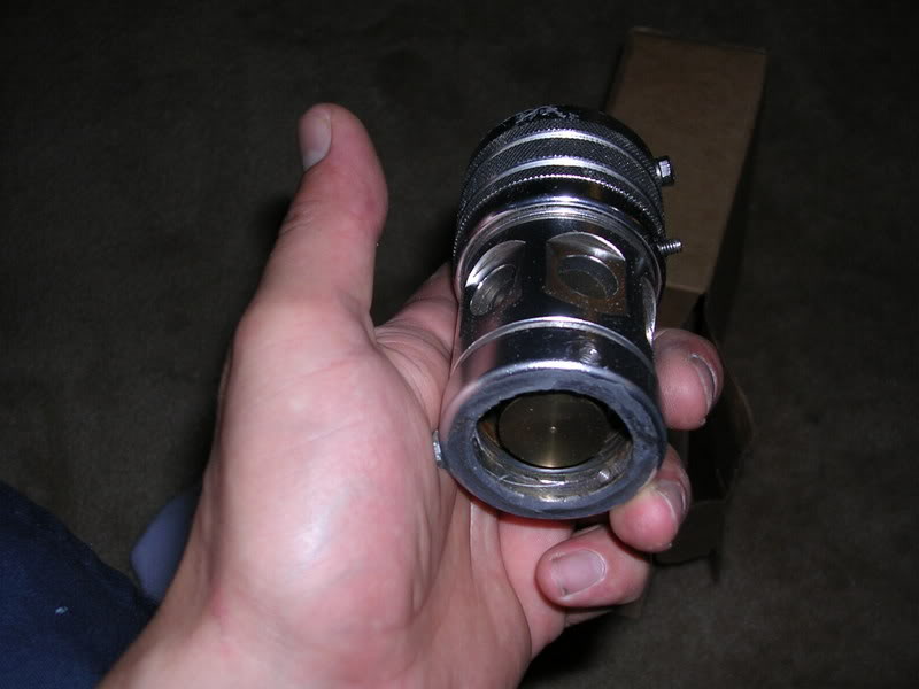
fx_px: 1221
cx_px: 460
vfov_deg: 31.5
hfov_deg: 41.2
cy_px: 344
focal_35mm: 46
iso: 50
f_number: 3
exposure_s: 1/60.1
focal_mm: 7.1
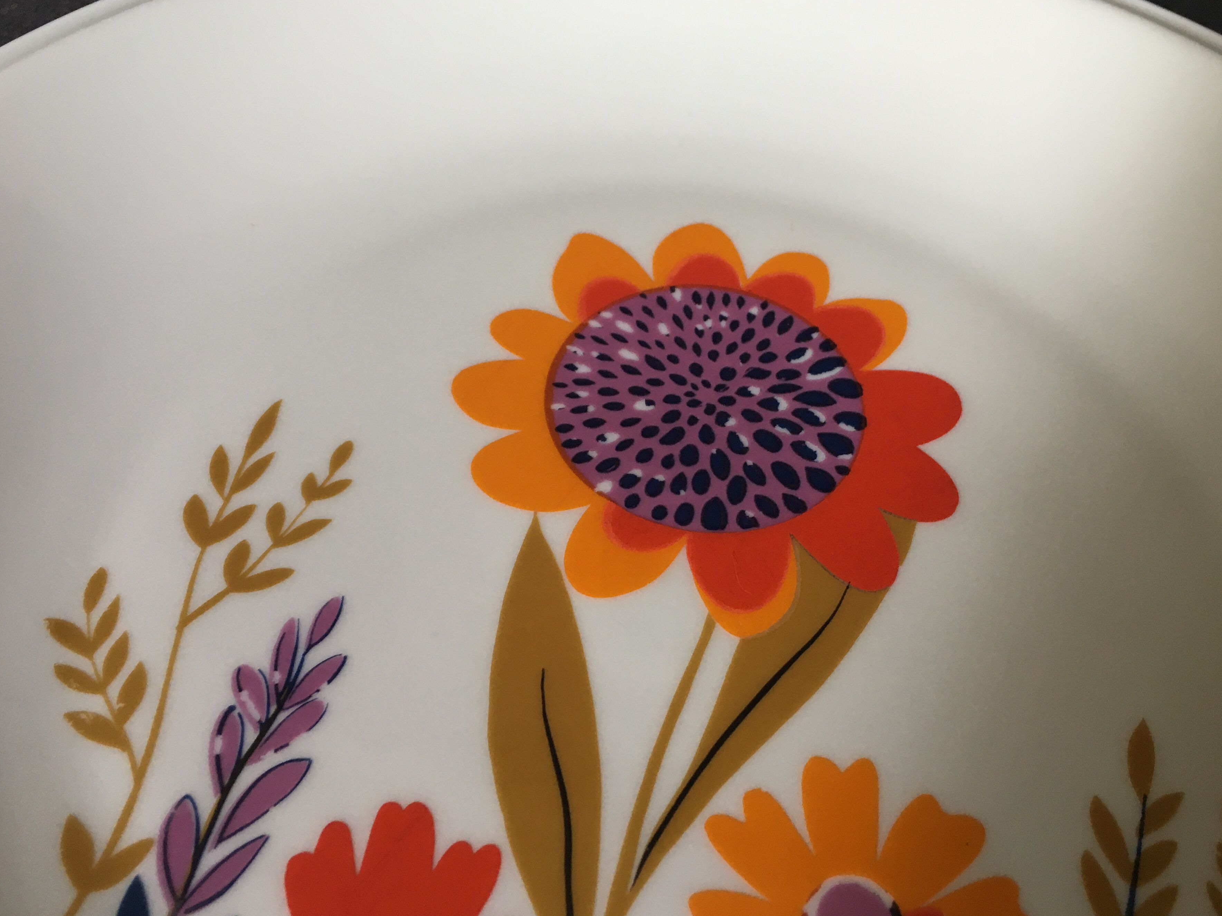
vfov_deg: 42.9
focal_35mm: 33
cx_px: 646
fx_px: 1165
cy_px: 464
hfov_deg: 55.3
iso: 80
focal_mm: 4.15
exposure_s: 1/33
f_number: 2.2
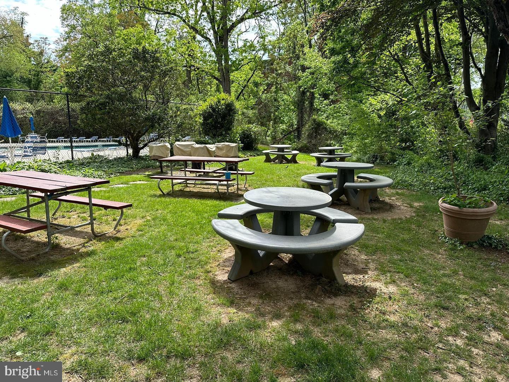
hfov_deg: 71.6
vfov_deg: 56.8
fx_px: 353
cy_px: 191
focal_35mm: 24
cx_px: 254
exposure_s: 1/1212
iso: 80
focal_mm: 6.86
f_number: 1.78
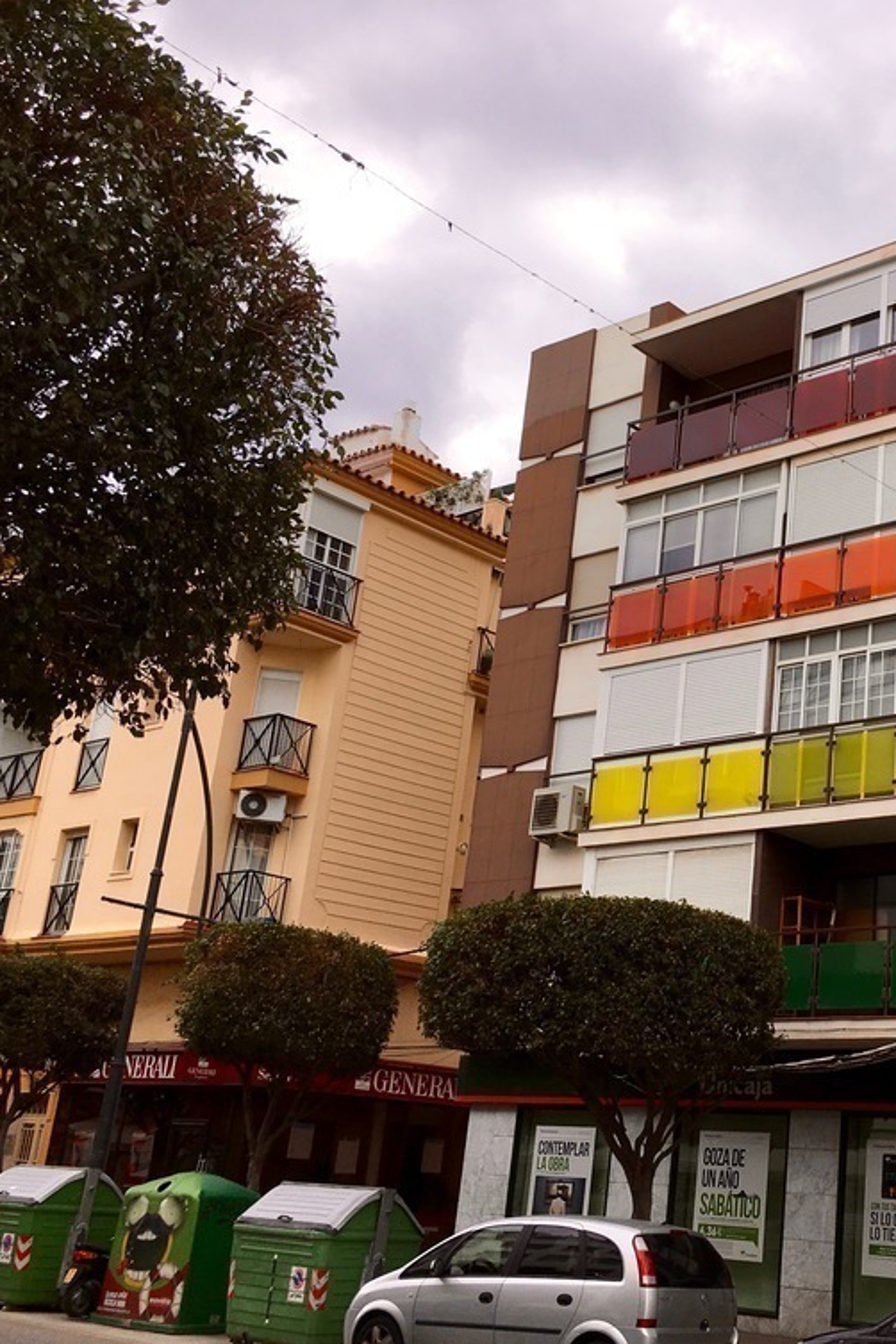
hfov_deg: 31.2
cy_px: 684
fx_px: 1531
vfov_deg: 47.4
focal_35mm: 41
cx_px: 794
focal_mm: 4.15
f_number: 2.2
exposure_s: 1/874
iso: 25
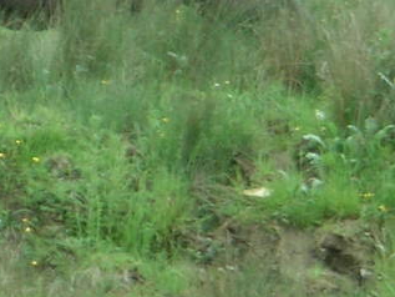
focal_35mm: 576
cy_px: -50
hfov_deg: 3.4
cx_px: 255
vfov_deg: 2.6
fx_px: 6575
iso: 50
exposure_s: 1/114
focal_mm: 18.9
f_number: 4
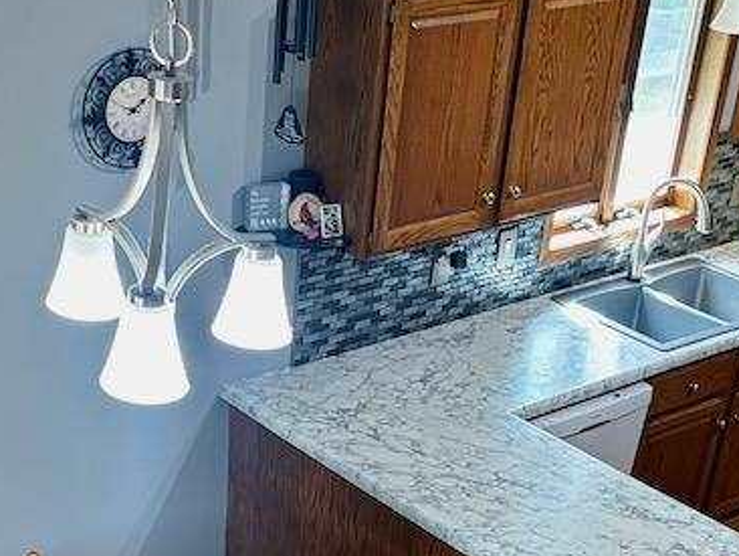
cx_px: 287
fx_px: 1517
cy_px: 667
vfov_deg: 19.5
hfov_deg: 27.3
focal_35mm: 71
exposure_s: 1/60
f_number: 1.6
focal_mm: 5.96
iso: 250
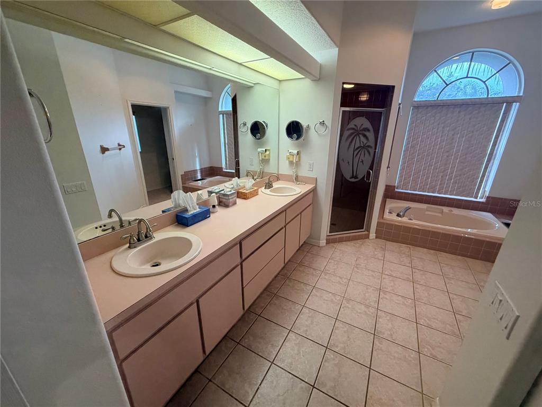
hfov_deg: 102.1
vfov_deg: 85.7
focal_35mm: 14
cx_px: 271
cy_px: 204
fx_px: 219
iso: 250
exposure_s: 1/120
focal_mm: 2.22
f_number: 2.2
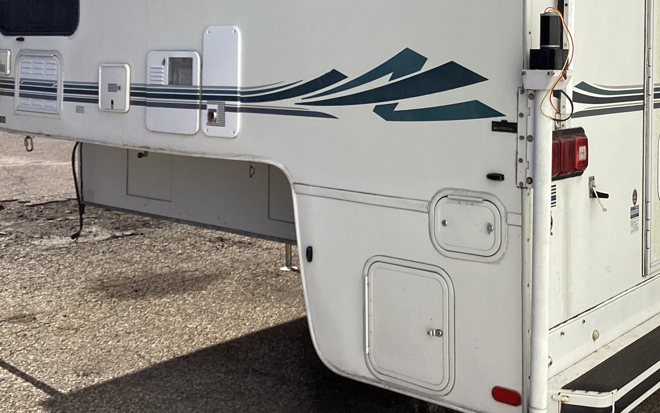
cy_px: 80
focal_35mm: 48
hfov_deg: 41.8
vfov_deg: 26.4
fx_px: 864
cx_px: 364
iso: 25
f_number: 2.4
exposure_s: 1/1733
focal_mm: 3.3
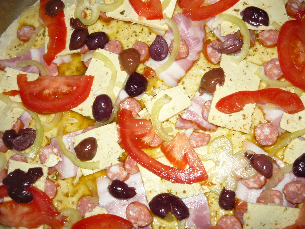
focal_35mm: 33
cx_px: 152
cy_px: 114
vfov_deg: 43.0
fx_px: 291
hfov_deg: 55.3
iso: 100
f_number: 2.8
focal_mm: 5.5
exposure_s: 1/30
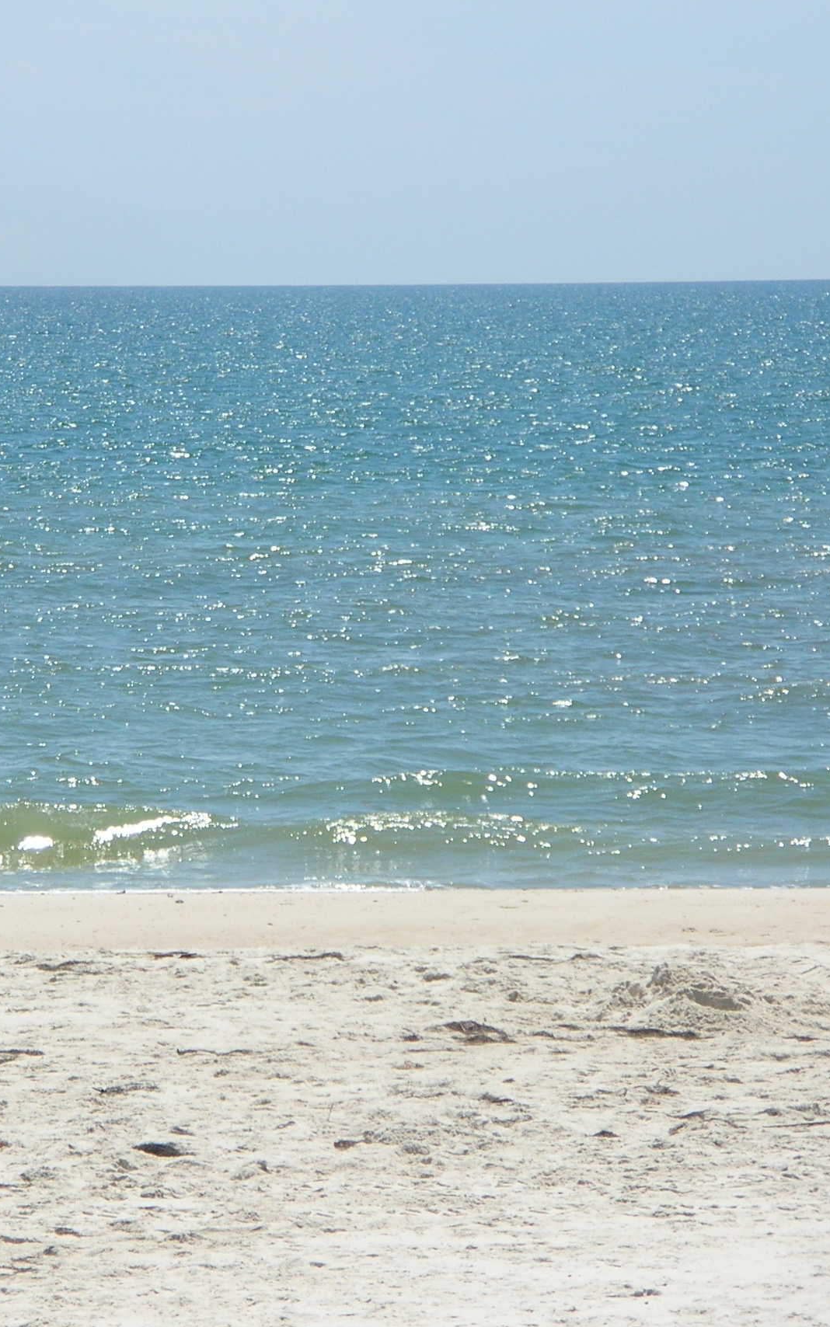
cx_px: 173
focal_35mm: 278
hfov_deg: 4.7
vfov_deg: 7.6
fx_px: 10058
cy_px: 664
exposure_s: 1/1000
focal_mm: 32.4
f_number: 4
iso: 50
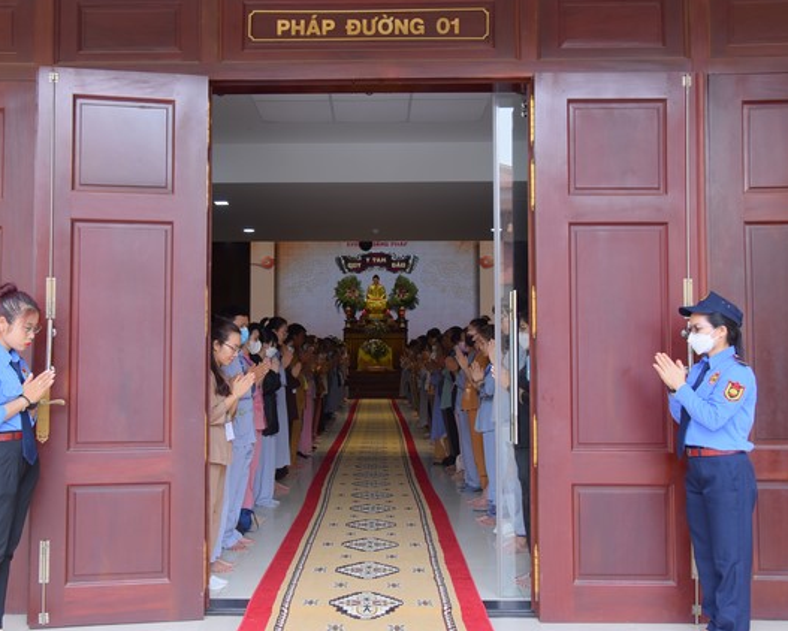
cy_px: 310
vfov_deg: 40.2
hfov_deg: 49.0
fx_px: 863
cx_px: 359
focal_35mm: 37
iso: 320
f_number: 5.6
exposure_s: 1/200
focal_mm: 32
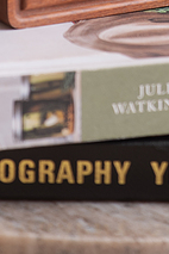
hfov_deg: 1.7
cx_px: 210
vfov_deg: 2.5
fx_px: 5731
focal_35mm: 814
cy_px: -169
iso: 100
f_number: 4
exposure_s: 1/6
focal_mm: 200
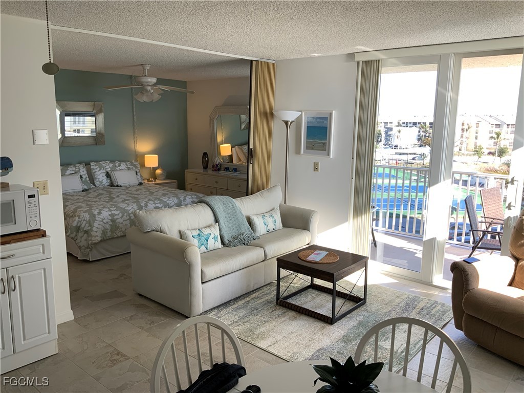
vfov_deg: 48.2
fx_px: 439
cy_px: 196
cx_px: 262
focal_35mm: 29
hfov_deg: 61.7
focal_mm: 3
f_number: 1.8
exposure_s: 1/120
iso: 16
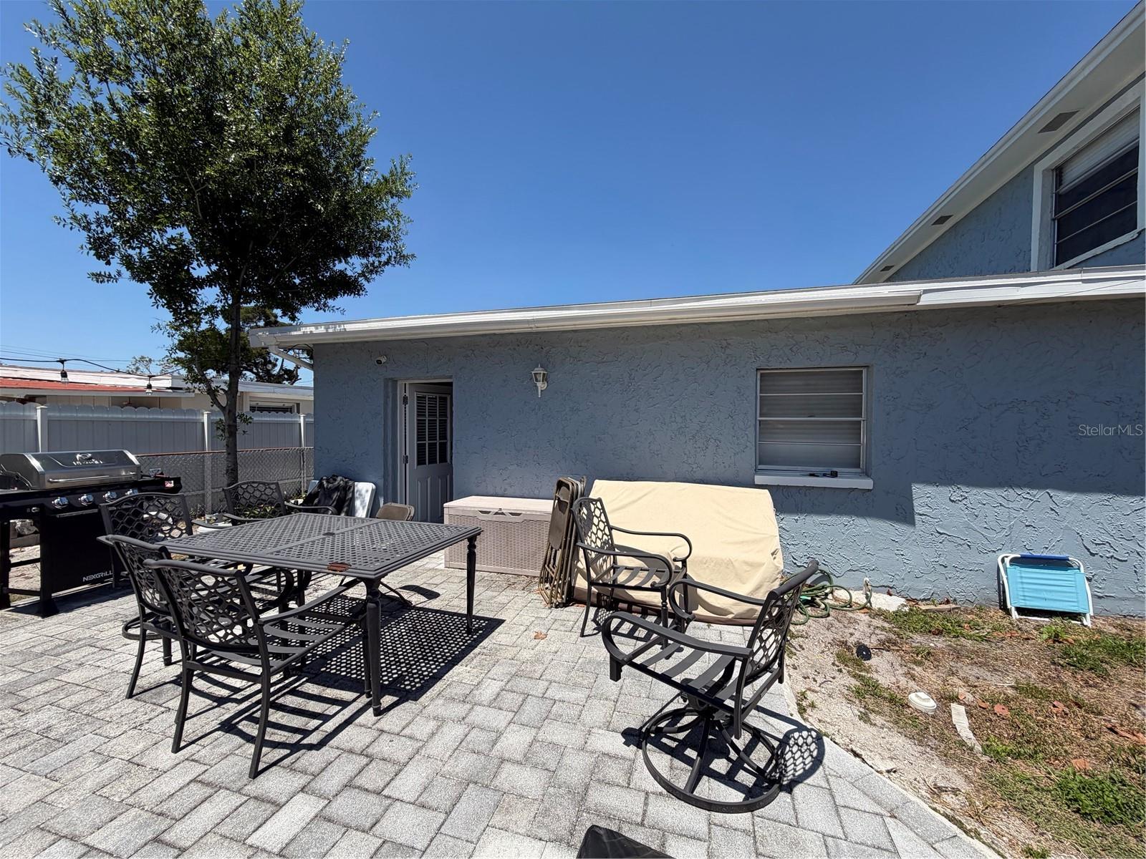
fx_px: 463
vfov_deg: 85.7
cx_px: 573
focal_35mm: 14
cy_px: 430
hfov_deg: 102.1
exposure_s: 1/942
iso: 20
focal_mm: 2.22
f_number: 2.2
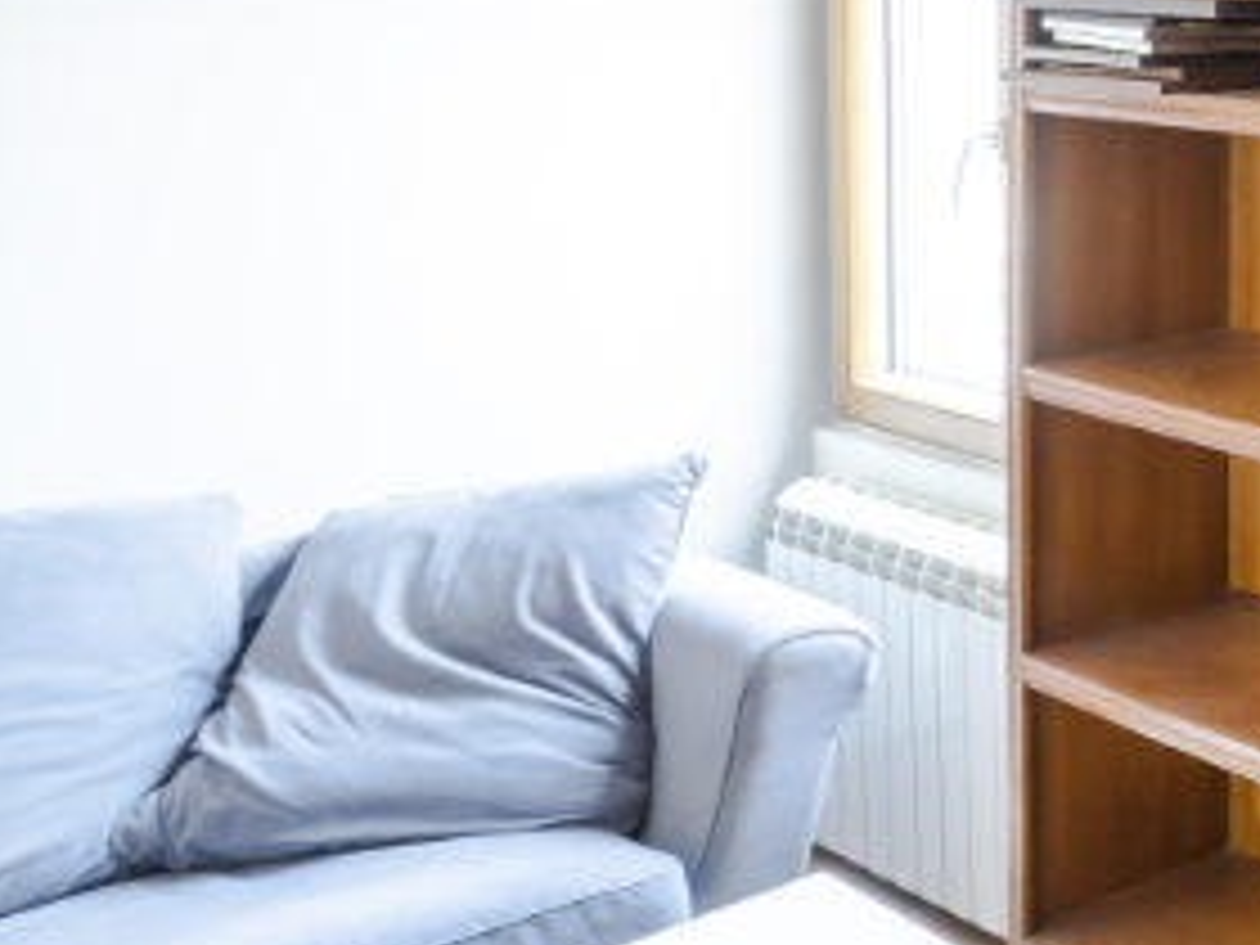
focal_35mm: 50
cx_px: 2205
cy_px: -72
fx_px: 1820
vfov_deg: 26.9
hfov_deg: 23.0
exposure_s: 1/8
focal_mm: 7
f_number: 4
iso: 400
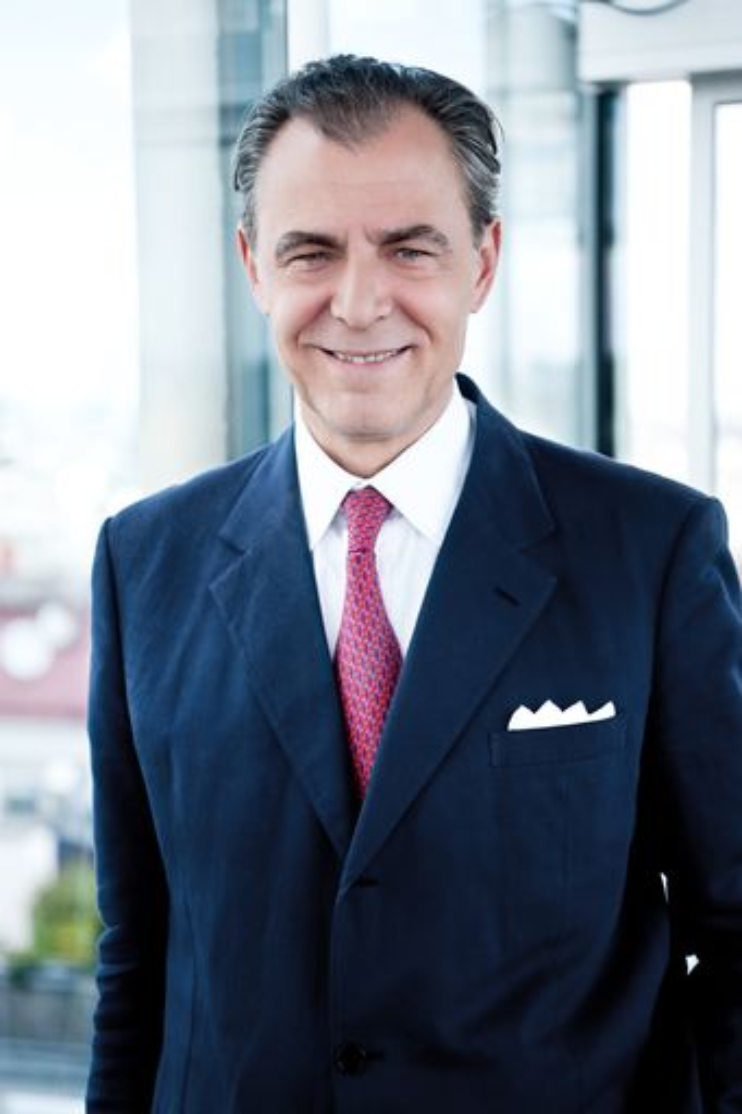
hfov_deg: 19.4
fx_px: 2165
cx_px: 371
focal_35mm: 70
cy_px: 557
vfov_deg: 28.9
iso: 200
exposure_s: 1/250
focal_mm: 70
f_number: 3.5
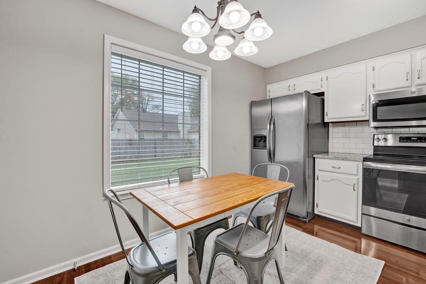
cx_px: 213
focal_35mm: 15
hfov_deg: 99.3
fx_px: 181
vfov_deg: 76.2
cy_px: 142
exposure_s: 1/100
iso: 1000
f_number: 8
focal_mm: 15.3
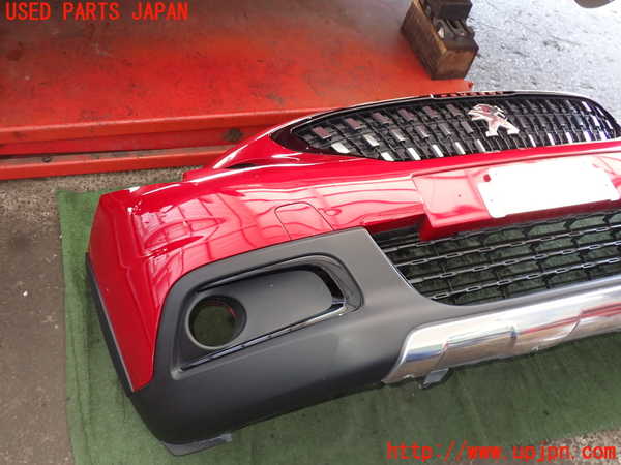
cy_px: 232
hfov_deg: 60.0
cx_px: 310
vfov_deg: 46.8
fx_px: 538
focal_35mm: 30
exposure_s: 1/30
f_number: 2.3
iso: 200
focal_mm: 5.4
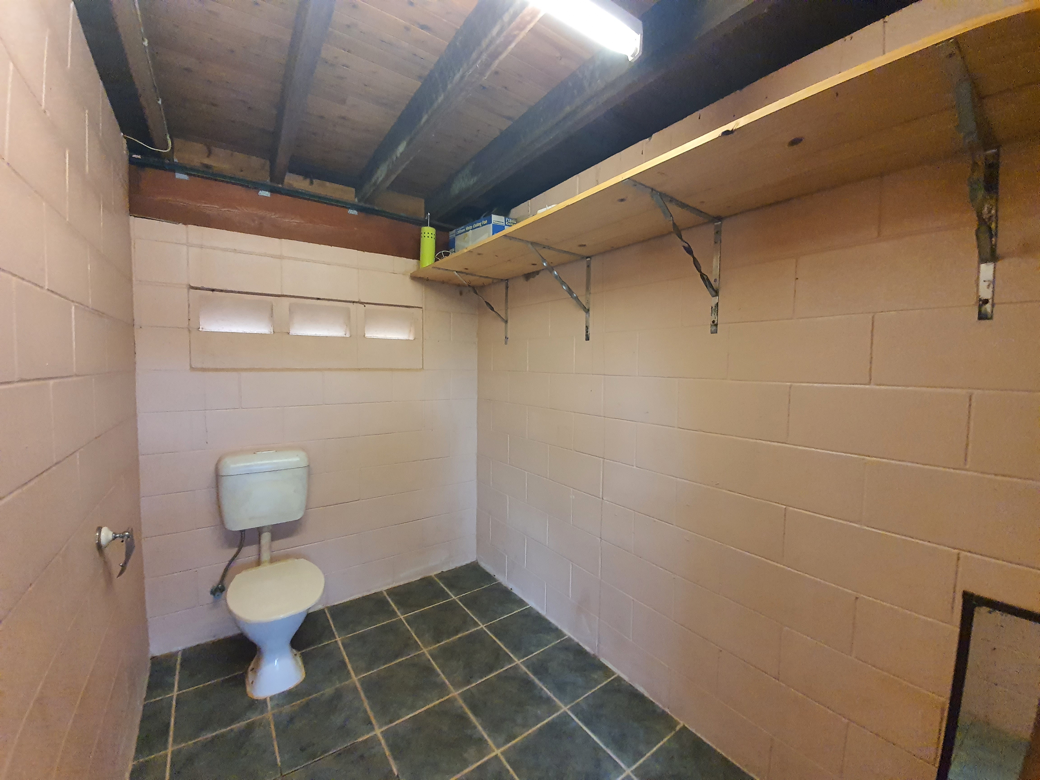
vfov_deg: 89.9
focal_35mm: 13
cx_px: 520
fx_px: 391
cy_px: 390
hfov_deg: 106.2
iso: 640
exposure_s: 1/33
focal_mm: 1.8
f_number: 2.2
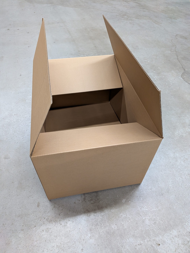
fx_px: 176
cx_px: 95
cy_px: 126
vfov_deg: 71.6
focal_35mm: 24
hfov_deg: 56.8
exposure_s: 1/25
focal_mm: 4.53
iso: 267
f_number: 1.7
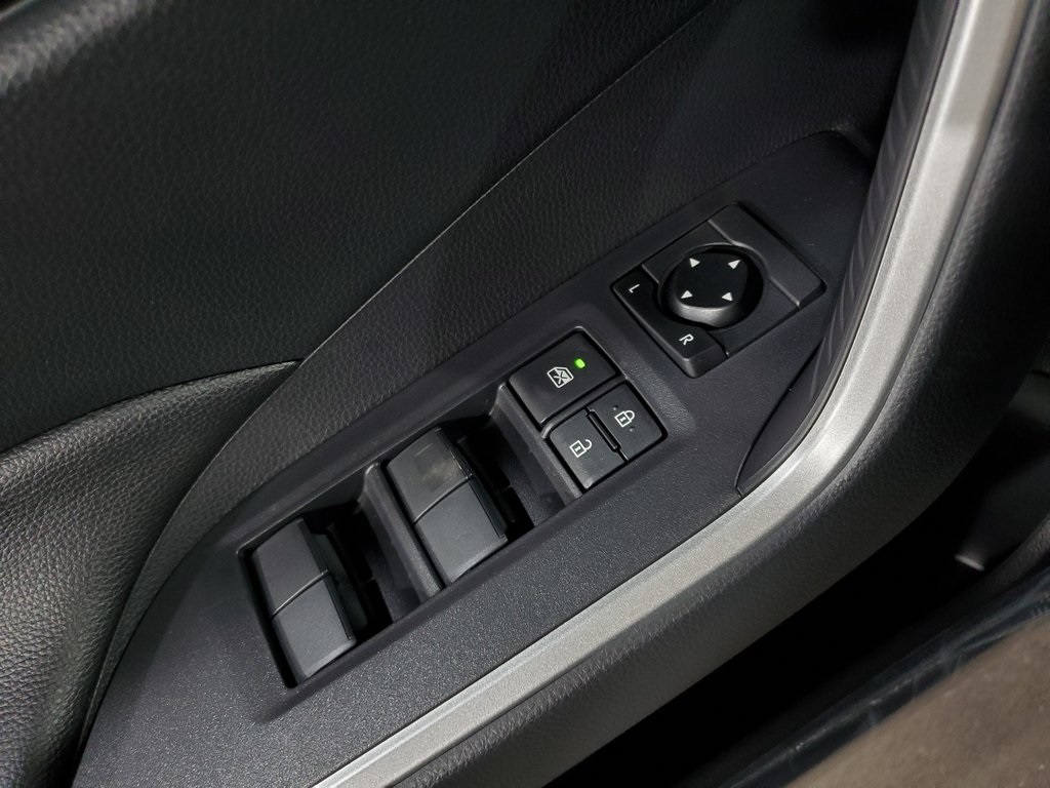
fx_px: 789
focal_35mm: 26
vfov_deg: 53.1
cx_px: 525
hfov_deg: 67.3
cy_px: 394
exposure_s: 1/59
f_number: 1.5
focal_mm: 4.3
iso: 250
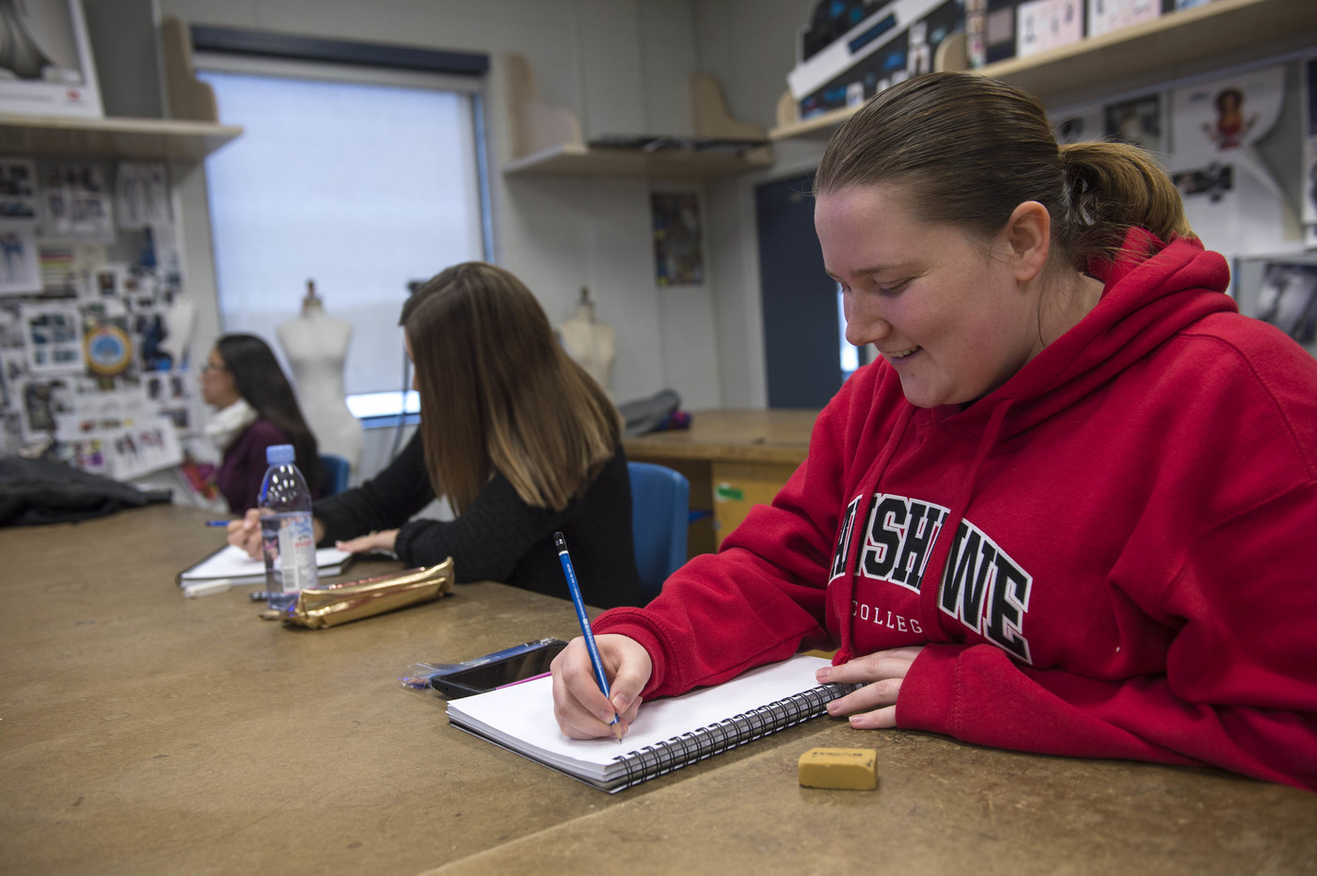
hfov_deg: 58.8
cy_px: 438
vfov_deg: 41.0
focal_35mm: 32
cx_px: 658
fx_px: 1170
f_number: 3.5
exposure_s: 1/125
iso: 640
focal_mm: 32
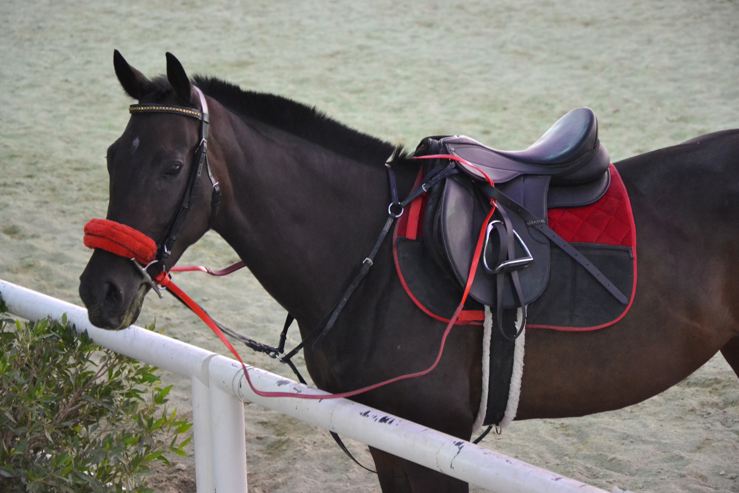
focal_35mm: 120
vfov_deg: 11.4
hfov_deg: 17.1
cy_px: 246
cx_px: 370
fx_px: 2463
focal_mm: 80
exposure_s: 1/30
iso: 3200
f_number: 5.3
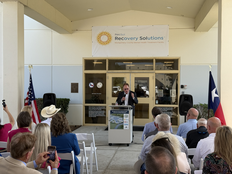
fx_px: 322
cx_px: 116
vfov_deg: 30.3
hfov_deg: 39.7
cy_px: 87
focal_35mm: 48
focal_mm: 6.76
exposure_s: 1/1513
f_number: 1.78
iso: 100
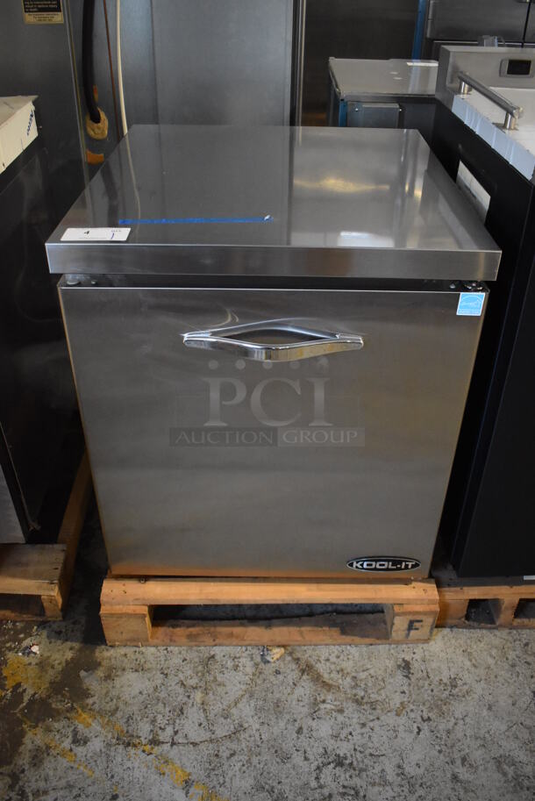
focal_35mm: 30
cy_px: 400
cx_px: 268
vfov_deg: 61.9
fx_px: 668
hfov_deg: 43.7
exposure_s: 1/125
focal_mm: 20
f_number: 3.8
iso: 4000
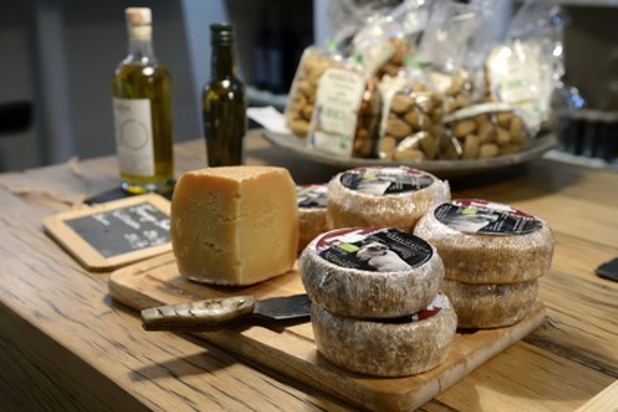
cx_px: 309
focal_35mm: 48
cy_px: 206
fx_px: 824
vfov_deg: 28.1
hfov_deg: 41.1
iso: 800
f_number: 4.5
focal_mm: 48
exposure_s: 1/40
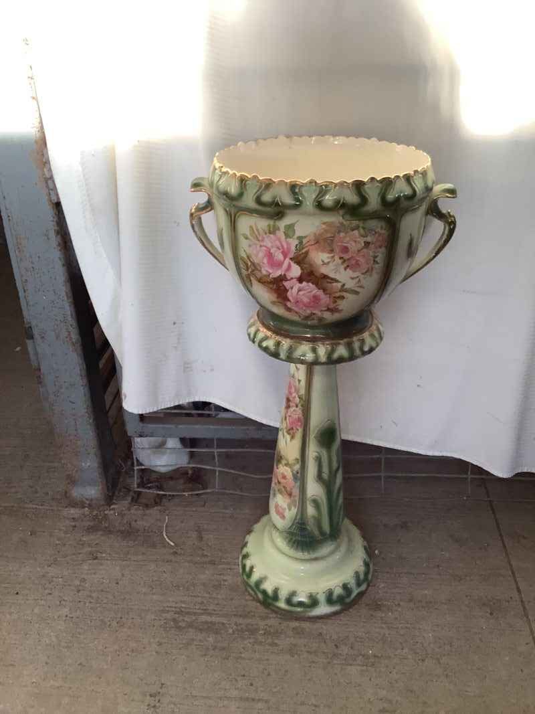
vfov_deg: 58.4
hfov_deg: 45.4
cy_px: 357
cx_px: 268
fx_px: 639
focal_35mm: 31
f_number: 2.4
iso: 80
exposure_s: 1/120
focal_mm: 3.3
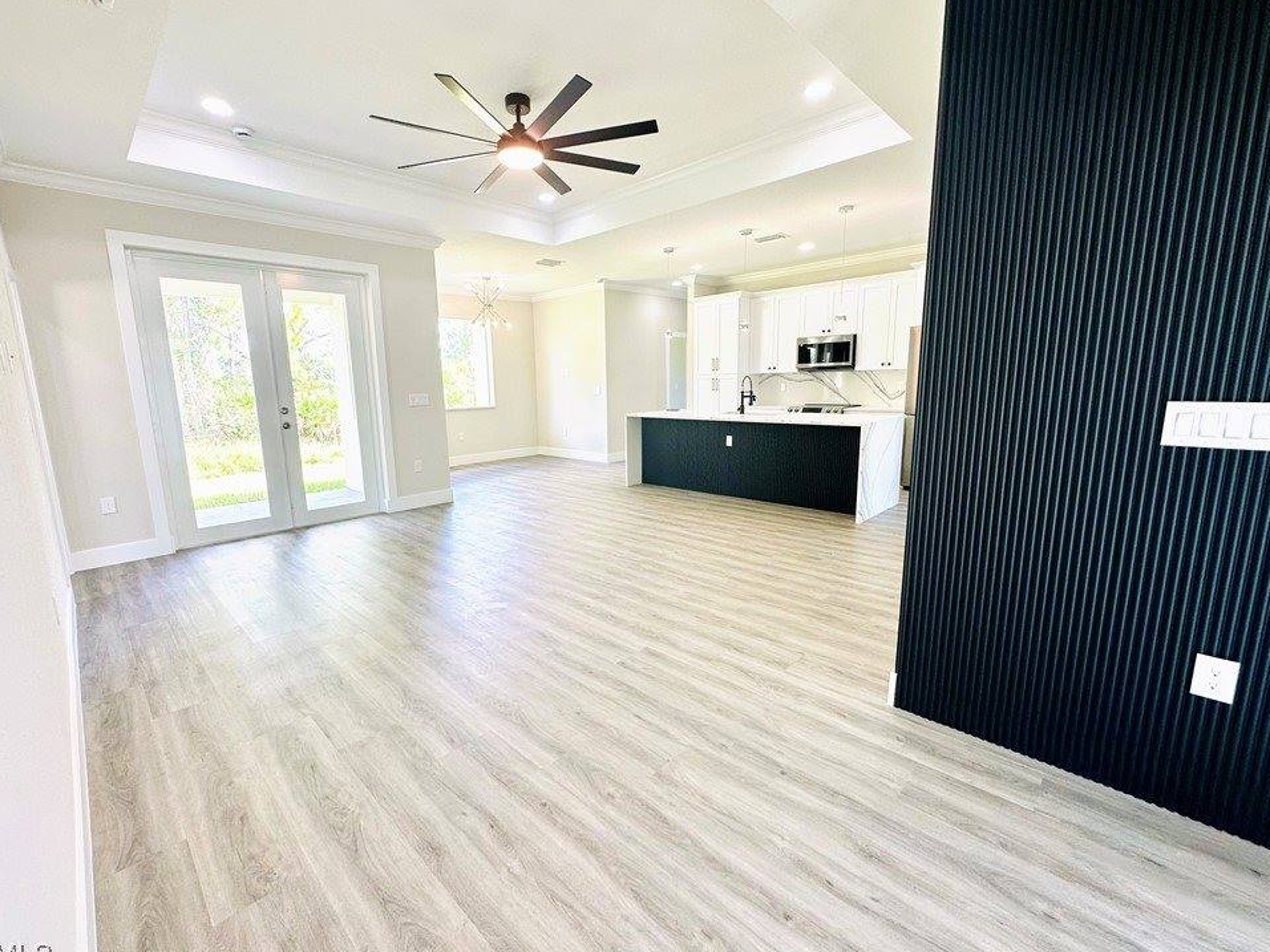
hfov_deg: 98.1
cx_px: 604
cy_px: 474
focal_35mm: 15
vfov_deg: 81.7
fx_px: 550
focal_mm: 2.22
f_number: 2.2
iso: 100
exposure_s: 1/120
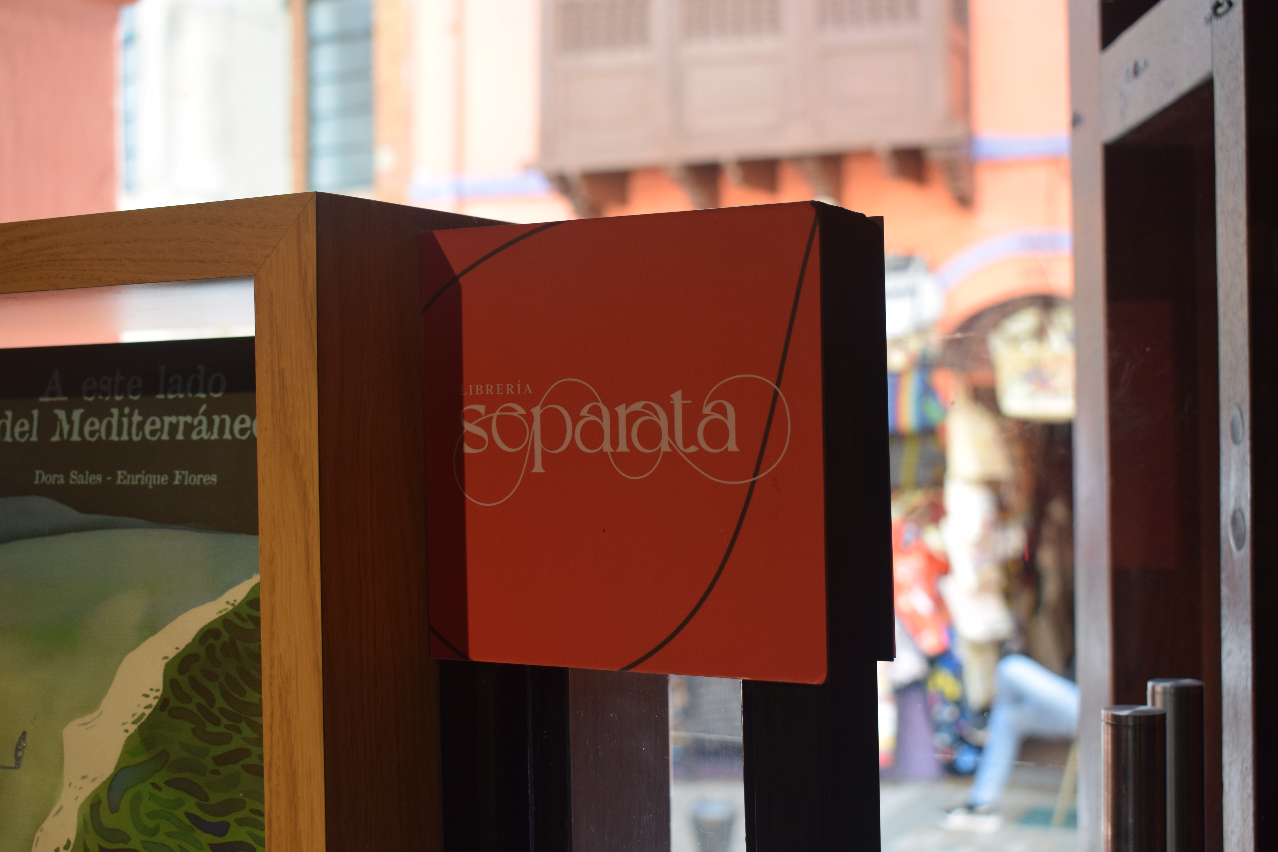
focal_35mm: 48
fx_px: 1704
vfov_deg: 28.1
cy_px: 426
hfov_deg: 41.1
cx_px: 639
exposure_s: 1/125
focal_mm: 32
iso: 400
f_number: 5.6
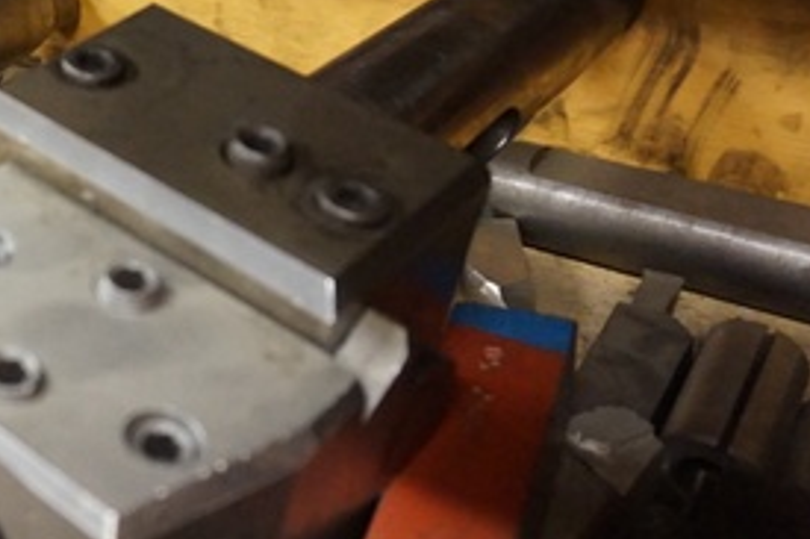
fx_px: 1417
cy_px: 68
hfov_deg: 28.4
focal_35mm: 63
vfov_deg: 21.1
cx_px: -122
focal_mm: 16
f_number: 3.5
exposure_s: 1/20
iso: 3200
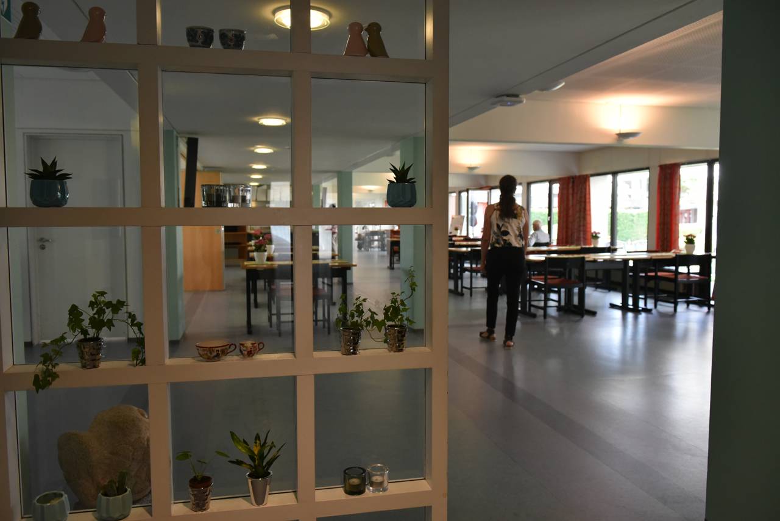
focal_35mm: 29
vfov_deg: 45.0
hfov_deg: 63.6
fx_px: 628
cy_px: 260
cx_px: 390
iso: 4000
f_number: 5
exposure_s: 1/400
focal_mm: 29
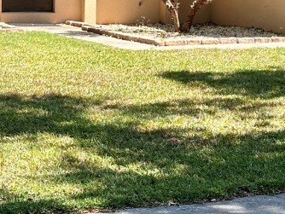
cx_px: 145
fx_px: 1211
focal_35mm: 147
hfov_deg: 13.4
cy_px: -14
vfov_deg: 10.0
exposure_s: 1/1242
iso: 64
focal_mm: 6.86
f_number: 1.78
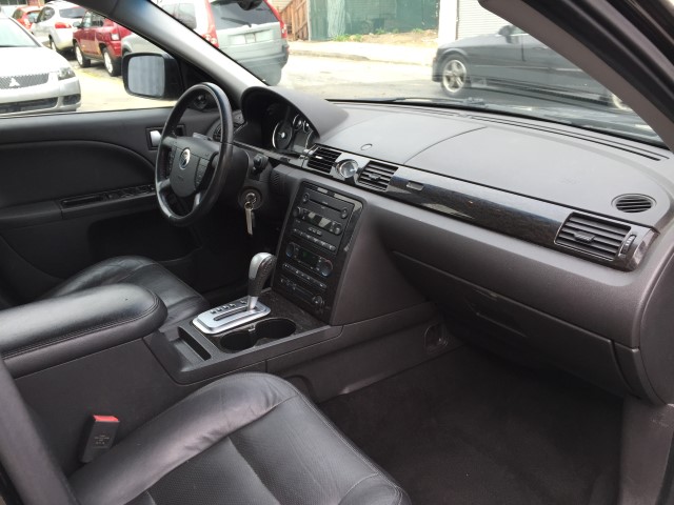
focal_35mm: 29
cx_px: 337
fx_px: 565
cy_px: 252
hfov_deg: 61.7
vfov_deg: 48.2
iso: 32
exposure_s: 1/120
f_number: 2.2
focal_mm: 4.15
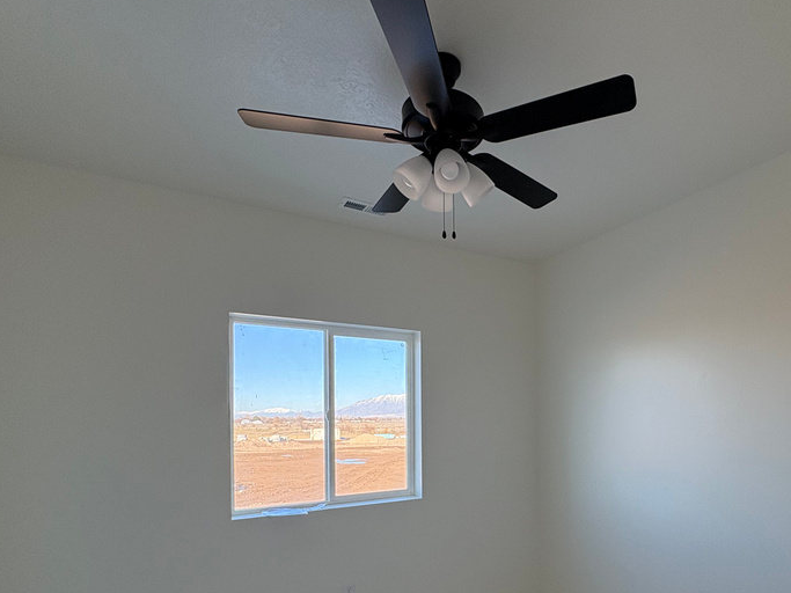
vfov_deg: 61.1
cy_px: 418
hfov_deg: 77.6
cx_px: 495
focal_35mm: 21
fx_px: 480
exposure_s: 1/139
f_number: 2.2
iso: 64
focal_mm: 2.22
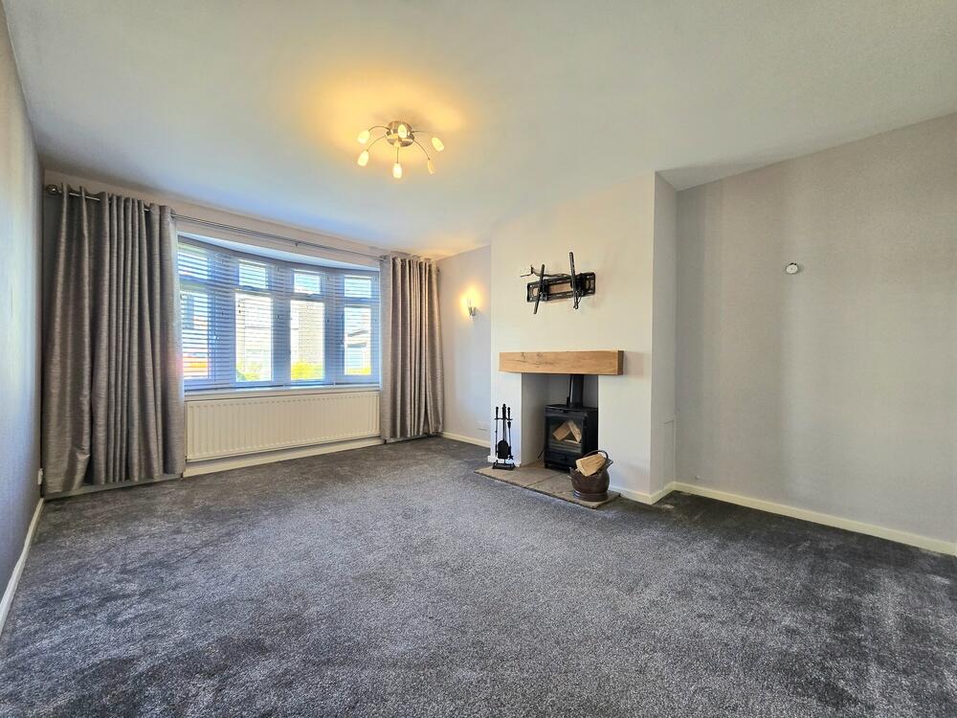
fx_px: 359
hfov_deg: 106.2
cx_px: 478
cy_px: 359
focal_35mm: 13
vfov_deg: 89.9
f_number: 2.2
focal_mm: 2.2
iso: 125
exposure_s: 1/50.3
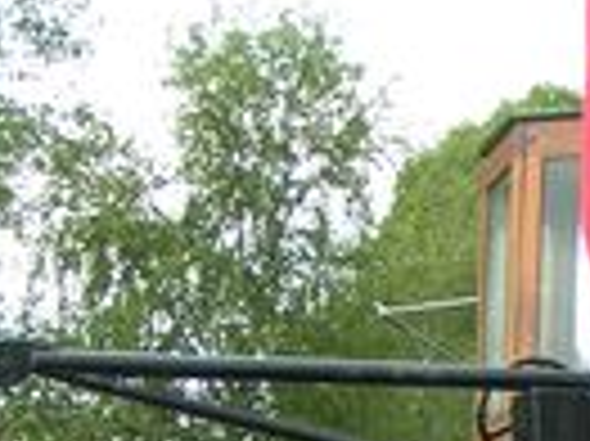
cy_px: 664
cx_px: 637
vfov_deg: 8.2
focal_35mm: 178
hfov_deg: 11.0
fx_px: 3031
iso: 50
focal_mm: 7.3
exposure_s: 1/100
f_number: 4.5
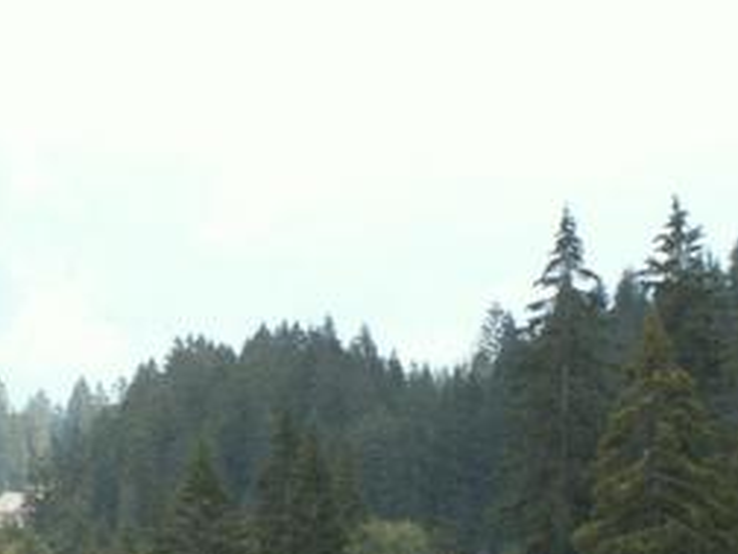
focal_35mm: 218
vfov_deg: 6.8
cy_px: 692
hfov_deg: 9.0
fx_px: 4648
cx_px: 35
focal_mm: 14.42
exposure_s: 1/50
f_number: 7.1
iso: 50
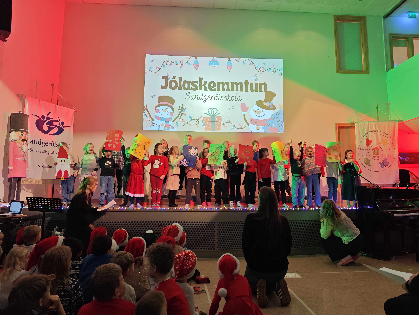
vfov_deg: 58.9
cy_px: 158
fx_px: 278
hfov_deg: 73.9
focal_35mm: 23
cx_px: 210
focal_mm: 6.55
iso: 160
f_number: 1.6
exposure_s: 1/50
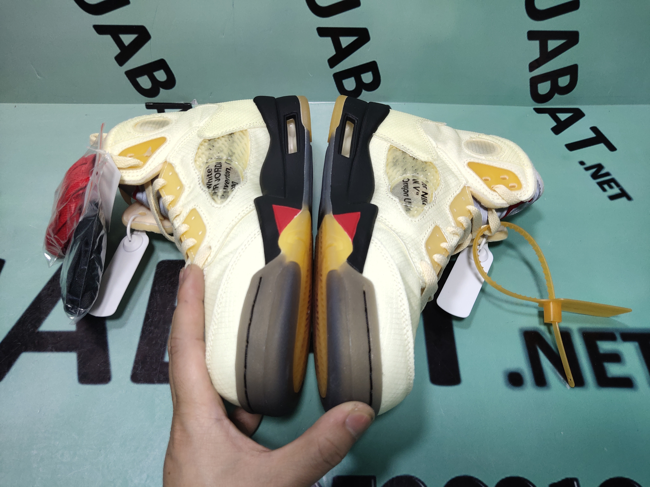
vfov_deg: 46.8
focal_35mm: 30
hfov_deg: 60.0
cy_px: 244
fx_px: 563
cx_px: 325
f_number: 1.79
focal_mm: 4.35
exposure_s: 1/100
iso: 78
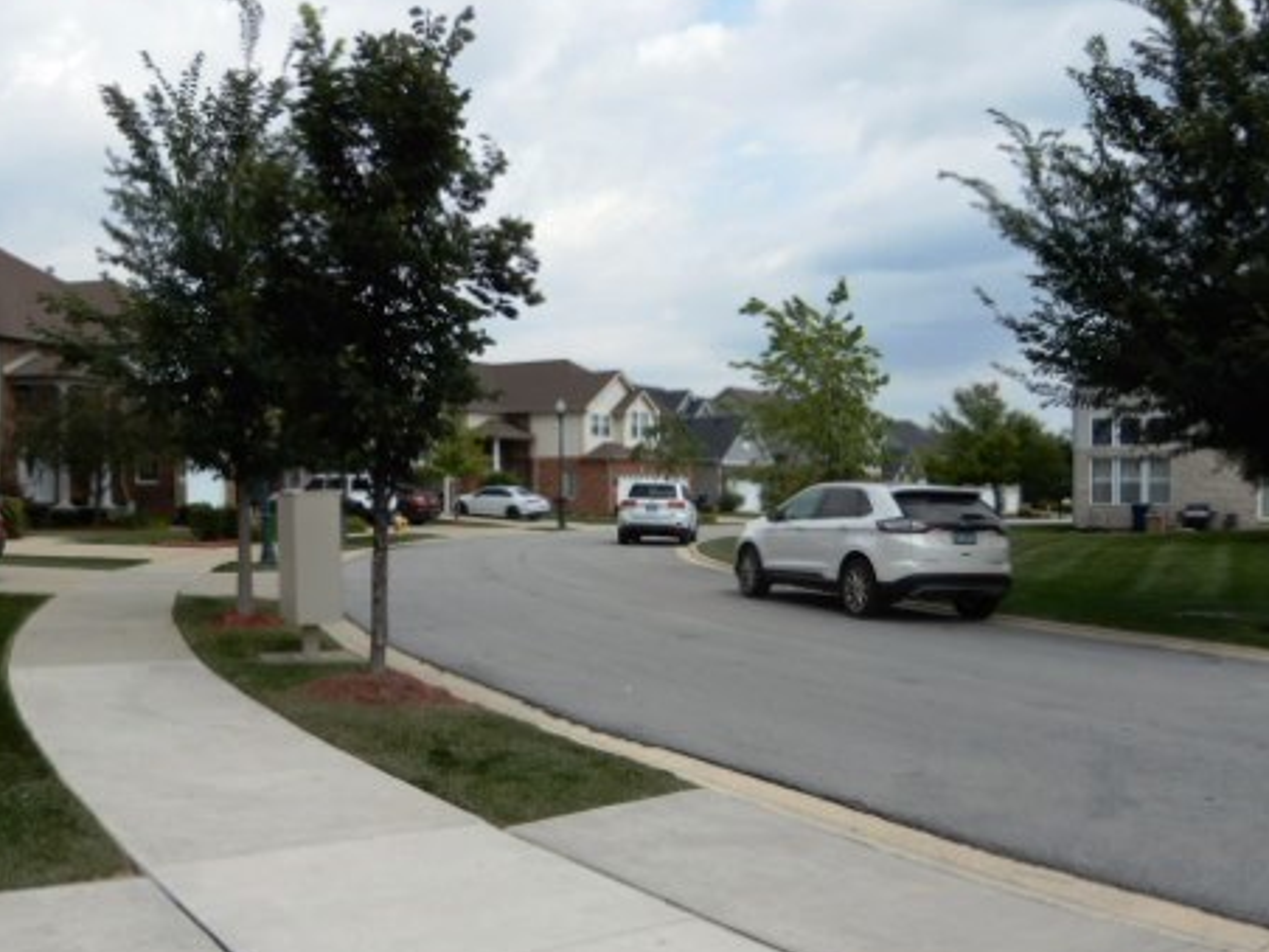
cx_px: 643
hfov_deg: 54.0
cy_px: 545
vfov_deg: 41.7
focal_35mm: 34
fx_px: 1246
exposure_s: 1/1250
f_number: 3.4
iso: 80
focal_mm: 4.3
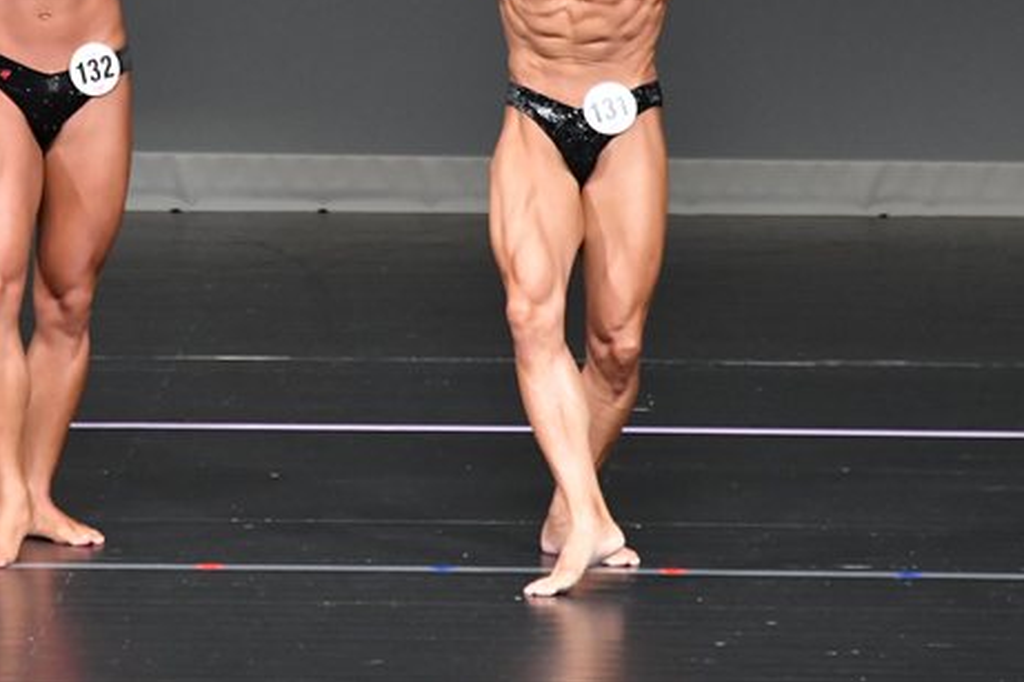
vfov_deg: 2.6
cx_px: 183
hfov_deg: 3.9
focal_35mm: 530
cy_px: 111
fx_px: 15069
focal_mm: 210
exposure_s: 1/400
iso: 5000
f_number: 5.6
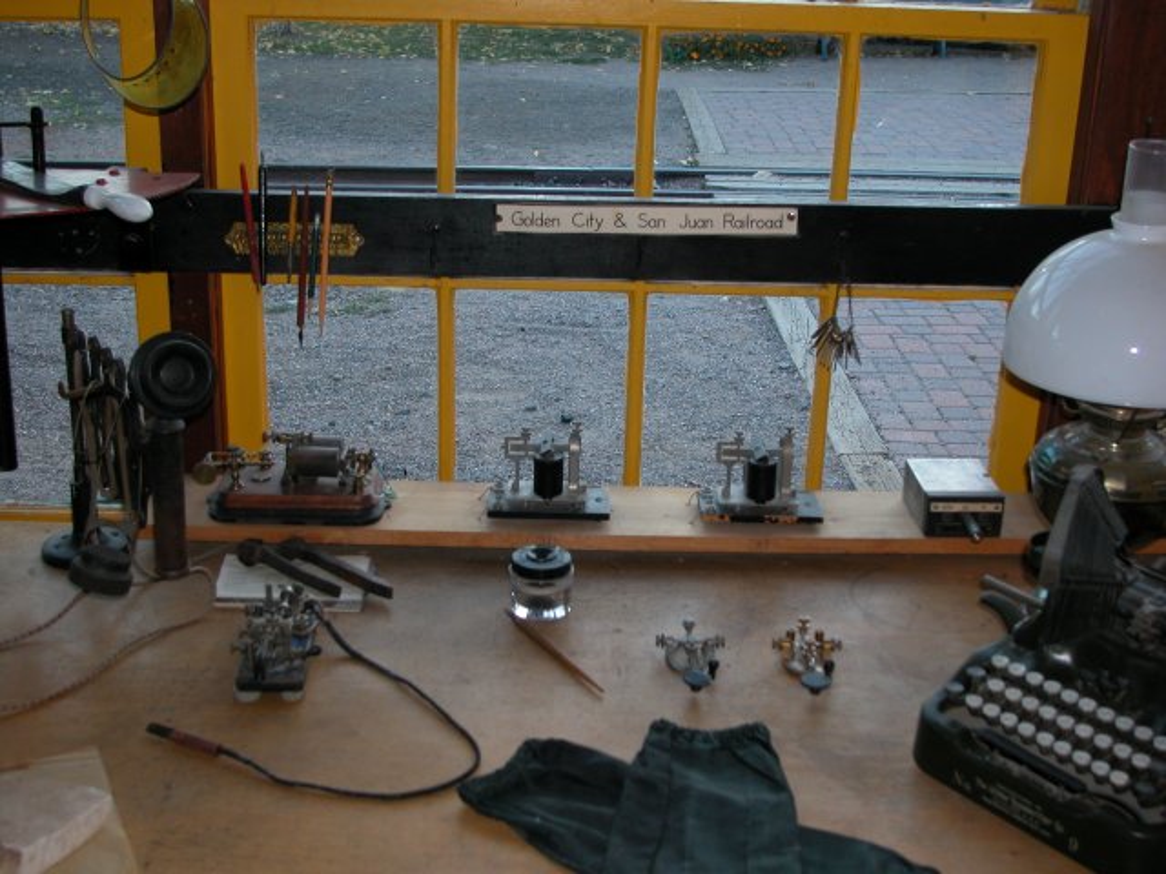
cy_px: 437
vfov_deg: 29.7
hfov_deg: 38.9
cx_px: 583
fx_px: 1651
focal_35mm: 49
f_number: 3.4
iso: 100
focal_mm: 12.4
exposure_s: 1/30
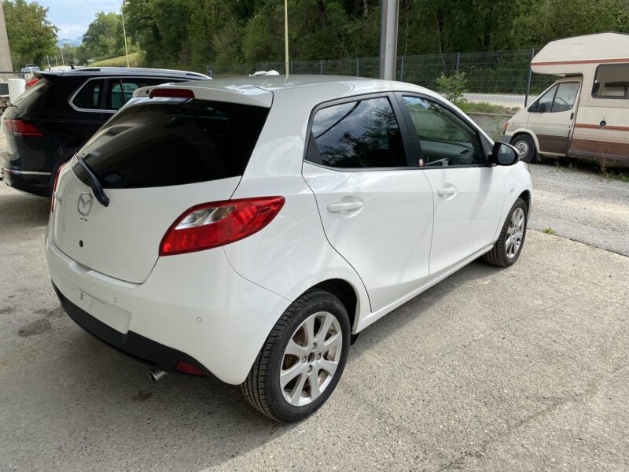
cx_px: 314
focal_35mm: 26
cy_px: 236
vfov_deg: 53.1
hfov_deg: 67.3
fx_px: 472
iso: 32
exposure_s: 1/1779
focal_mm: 4.25
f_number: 1.8
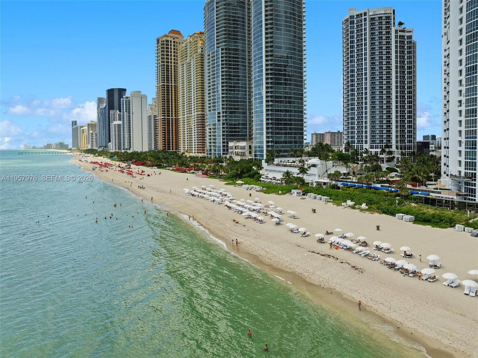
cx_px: 239
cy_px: 179
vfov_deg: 56.7
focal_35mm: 24
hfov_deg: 71.6
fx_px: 331
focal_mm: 12.29
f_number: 2.8
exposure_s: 1/800
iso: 130
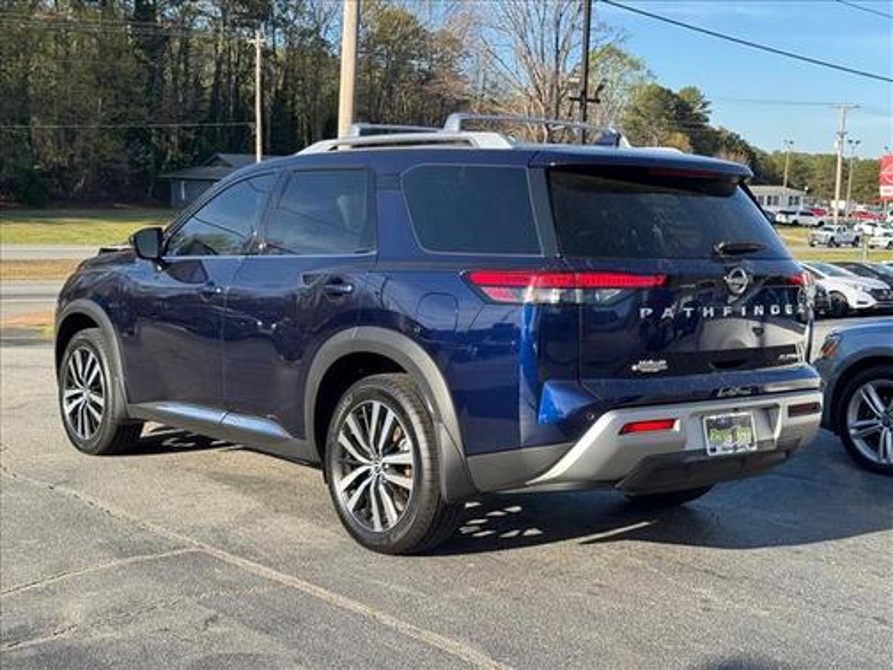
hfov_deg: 39.7
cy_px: 335
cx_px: 446
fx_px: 1238
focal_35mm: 48
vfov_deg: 30.3
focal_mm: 6.76
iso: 64
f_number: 1.78
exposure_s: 1/1312
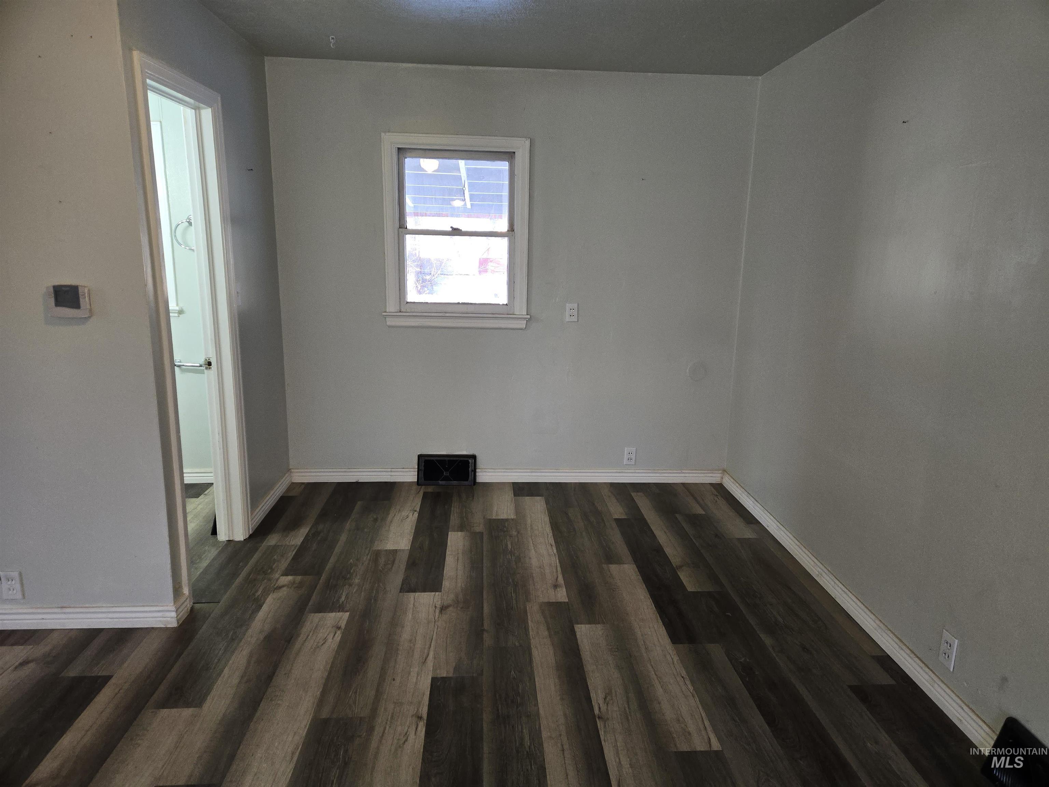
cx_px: 524
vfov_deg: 58.9
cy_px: 394
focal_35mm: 23
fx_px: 697
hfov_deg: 73.9
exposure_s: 1/60
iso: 80
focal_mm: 5.4
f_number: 1.8
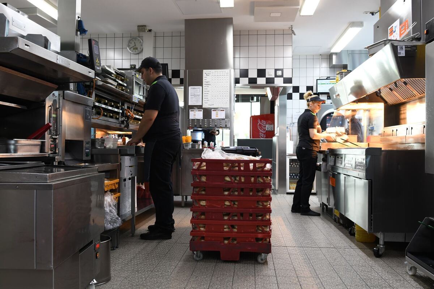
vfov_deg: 43.6
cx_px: 217
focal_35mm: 30
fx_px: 362
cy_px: 144
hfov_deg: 61.9
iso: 400
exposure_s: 1/30
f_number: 4
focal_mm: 20
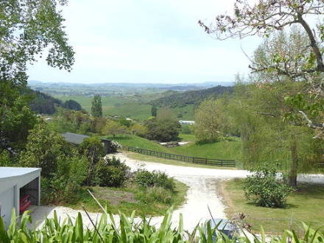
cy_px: 122
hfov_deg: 51.4
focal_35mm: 36
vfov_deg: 39.7
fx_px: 337
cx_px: 162
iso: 100
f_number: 3.7
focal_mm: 6.3
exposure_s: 1/1000
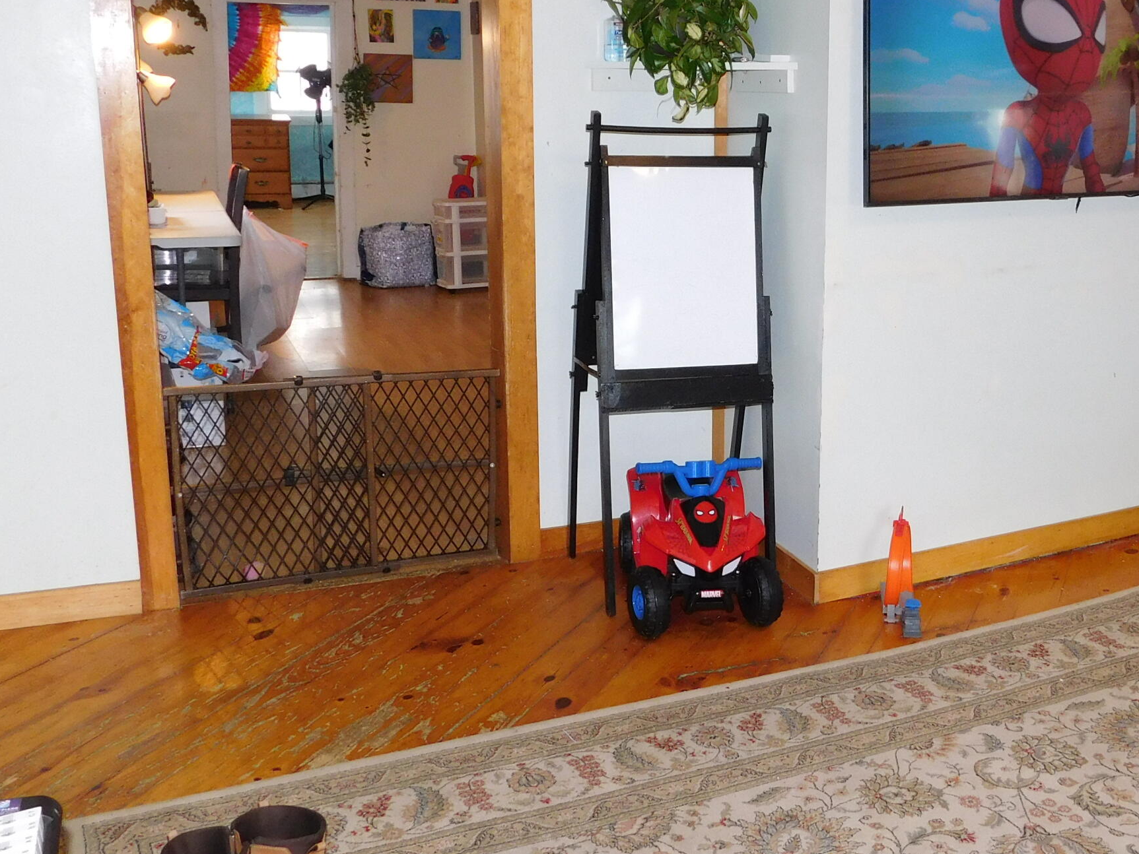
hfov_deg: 46.1
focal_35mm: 40
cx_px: 756
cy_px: 360
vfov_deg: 35.9
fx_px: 1316
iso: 200
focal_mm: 4
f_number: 3
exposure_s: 1/30
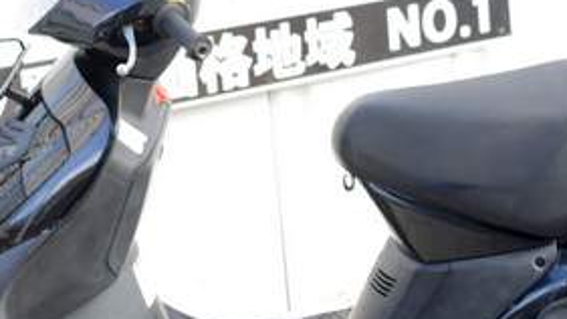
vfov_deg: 10.0
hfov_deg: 17.6
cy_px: 135
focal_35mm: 121
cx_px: 458
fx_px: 1819
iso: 100
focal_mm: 50
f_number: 4
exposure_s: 1/60
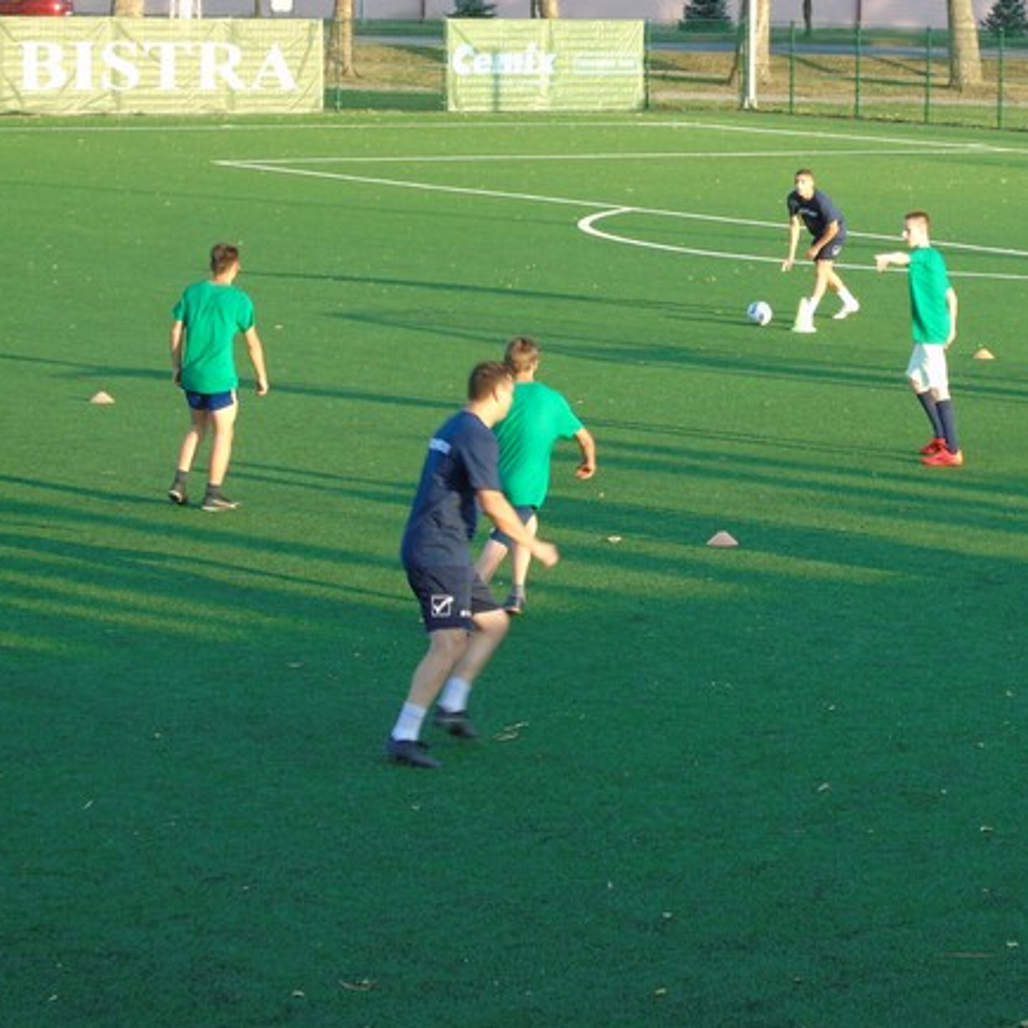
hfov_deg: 14.6
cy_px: 329
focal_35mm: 118
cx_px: 931
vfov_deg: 14.7
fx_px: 3965
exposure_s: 1/80
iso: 80
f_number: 4.7
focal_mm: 13
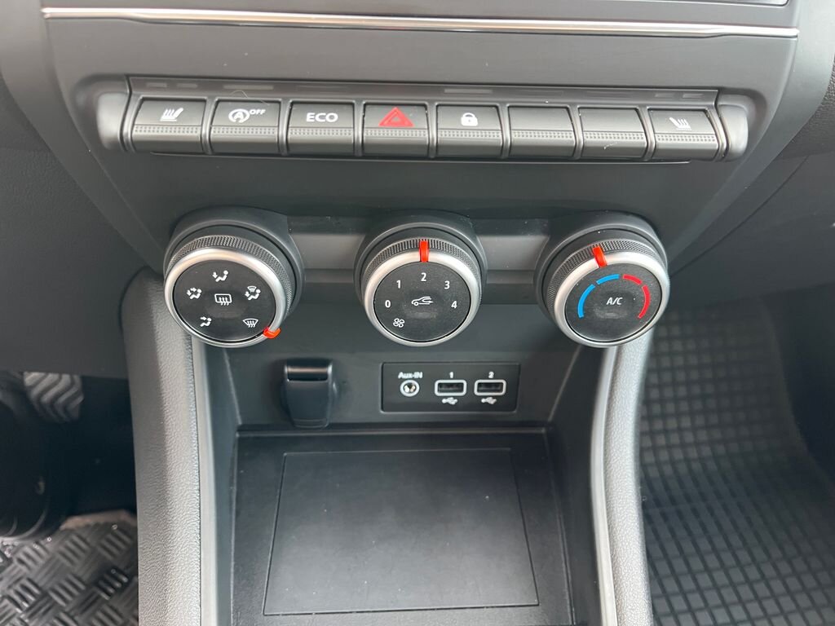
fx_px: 627
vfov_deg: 53.1
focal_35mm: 26
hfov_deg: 67.3
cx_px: 418
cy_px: 313
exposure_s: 1/60
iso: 320
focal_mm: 5.1
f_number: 1.6
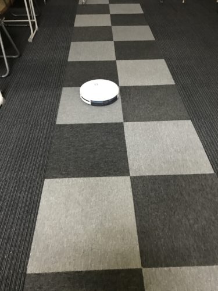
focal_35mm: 28
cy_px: 146
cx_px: 109
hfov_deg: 49.7
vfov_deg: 63.4
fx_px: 235
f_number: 1.8
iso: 100
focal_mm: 3.99
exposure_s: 1/5
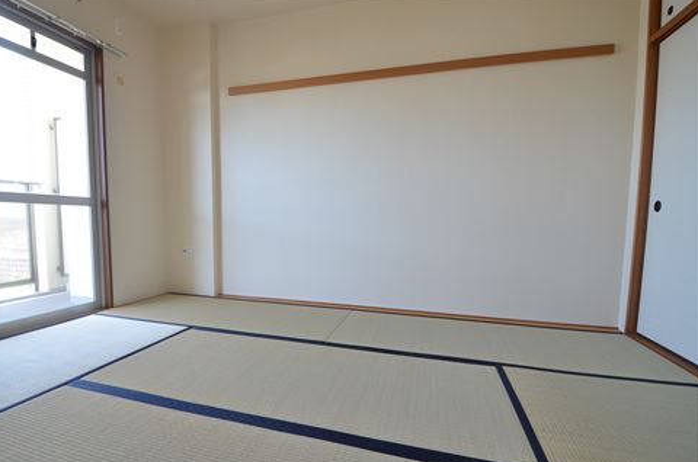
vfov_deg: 70.0
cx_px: 311
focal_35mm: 17
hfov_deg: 93.0
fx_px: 329
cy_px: 254
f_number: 5
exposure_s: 1/100
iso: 800
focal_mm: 10
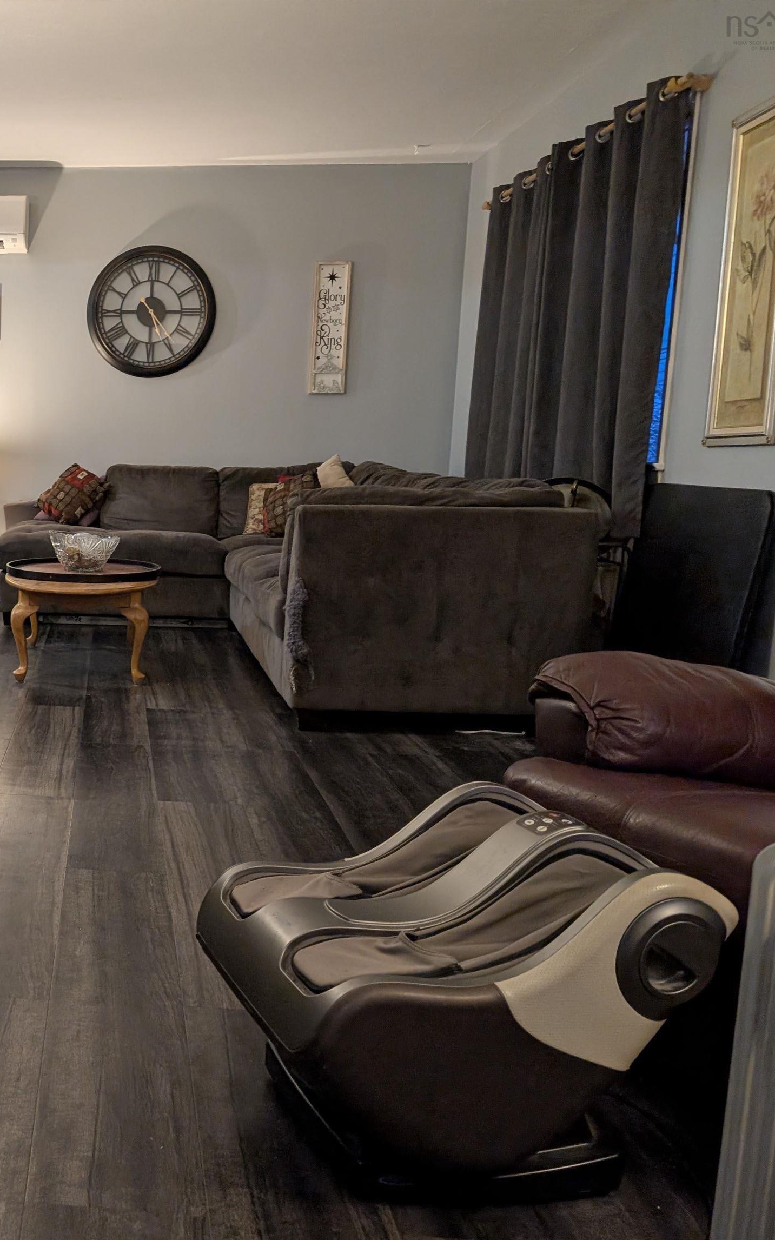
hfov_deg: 33.9
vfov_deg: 56.7
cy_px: 620
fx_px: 1149
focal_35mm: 34
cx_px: -9
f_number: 1.68
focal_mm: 6.9
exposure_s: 1/41.5
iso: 21
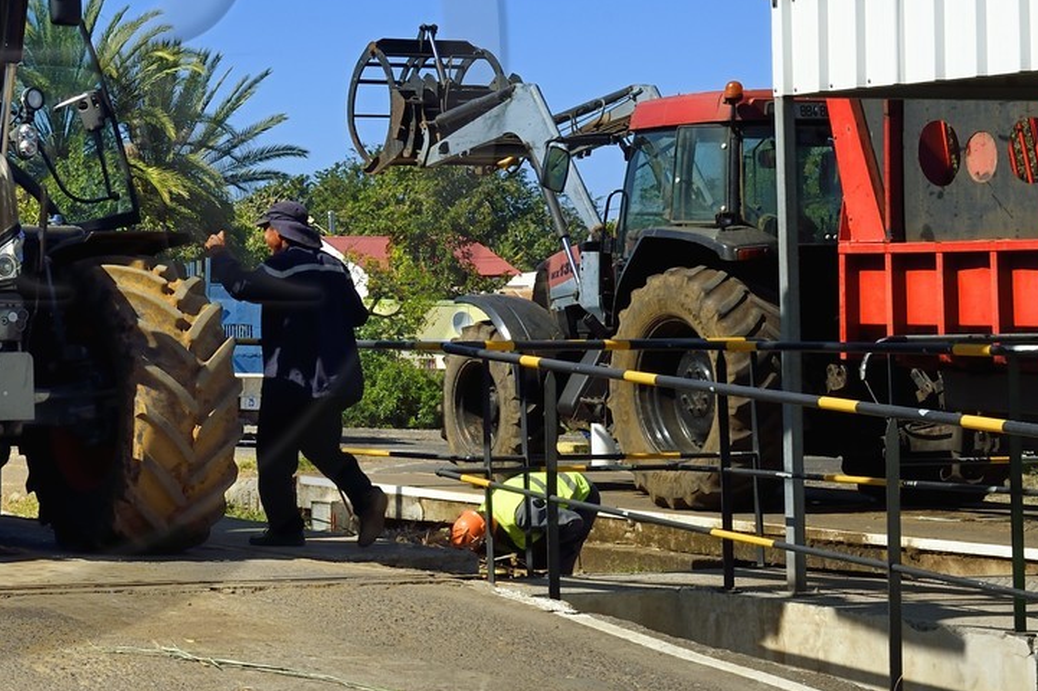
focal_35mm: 111
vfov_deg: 12.2
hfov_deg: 17.8
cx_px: -95
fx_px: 3199
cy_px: 66
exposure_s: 1/250
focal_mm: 50
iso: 200
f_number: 14
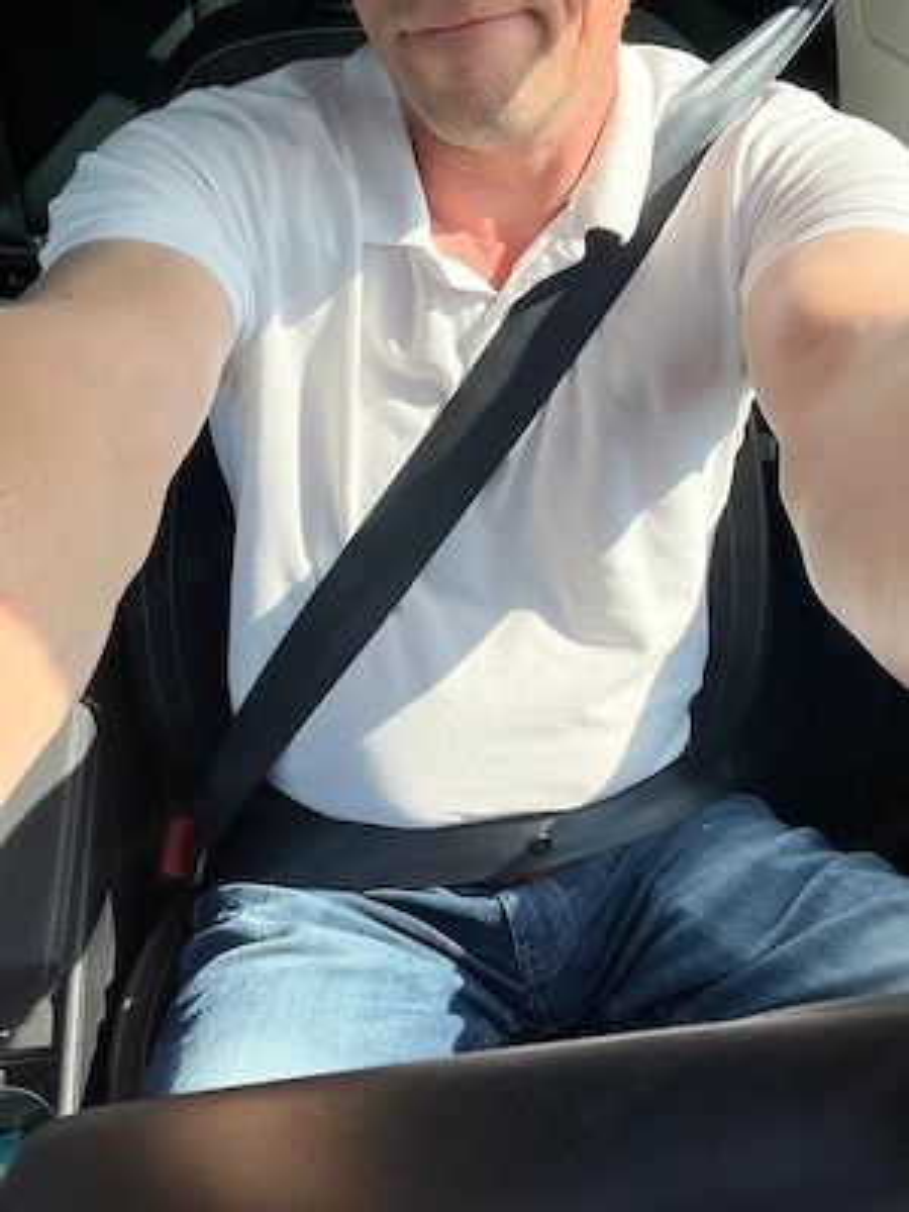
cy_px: 606
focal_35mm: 30
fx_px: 1050
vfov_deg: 60.0
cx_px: 454
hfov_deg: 46.8
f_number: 2.2
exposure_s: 1/575
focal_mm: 2.71
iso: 32
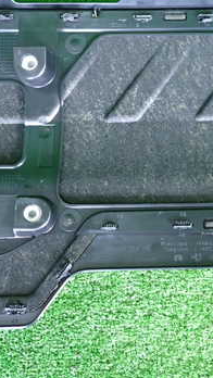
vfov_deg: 43.5
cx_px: 200
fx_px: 471
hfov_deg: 24.6
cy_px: 150
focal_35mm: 47
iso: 500
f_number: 2
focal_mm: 4.5
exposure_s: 1/30
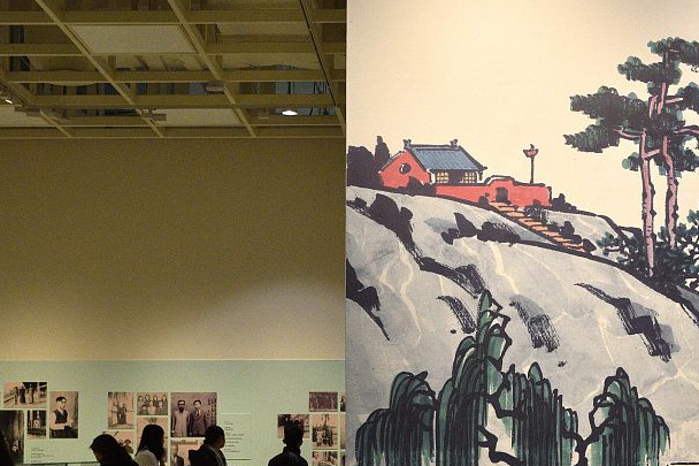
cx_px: 435
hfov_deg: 25.3
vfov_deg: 17.0
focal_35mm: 80
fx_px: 1553
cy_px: 354
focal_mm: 27
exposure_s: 1/200
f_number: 5.6
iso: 1600
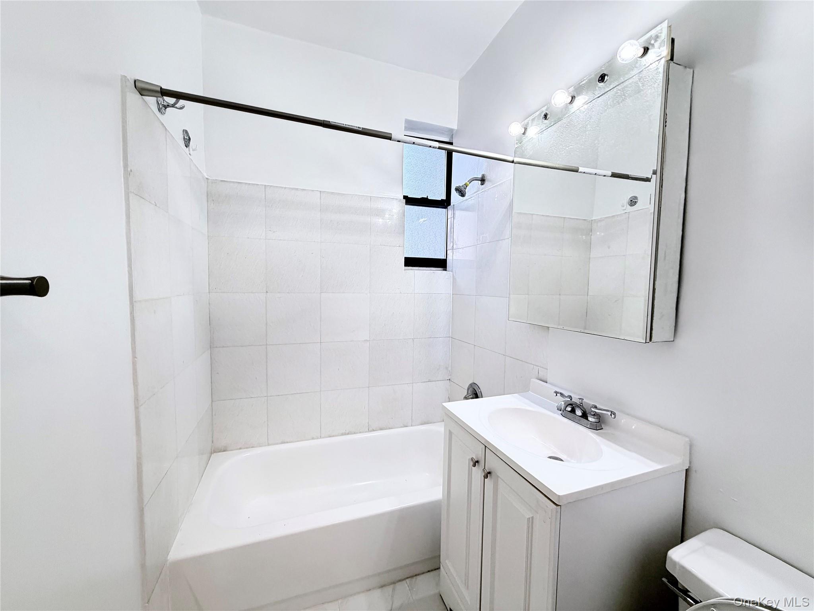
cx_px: 407
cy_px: 306
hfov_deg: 102.1
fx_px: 329
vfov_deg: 85.7
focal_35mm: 14
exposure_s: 1/60
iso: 200
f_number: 2.2
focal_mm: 2.22
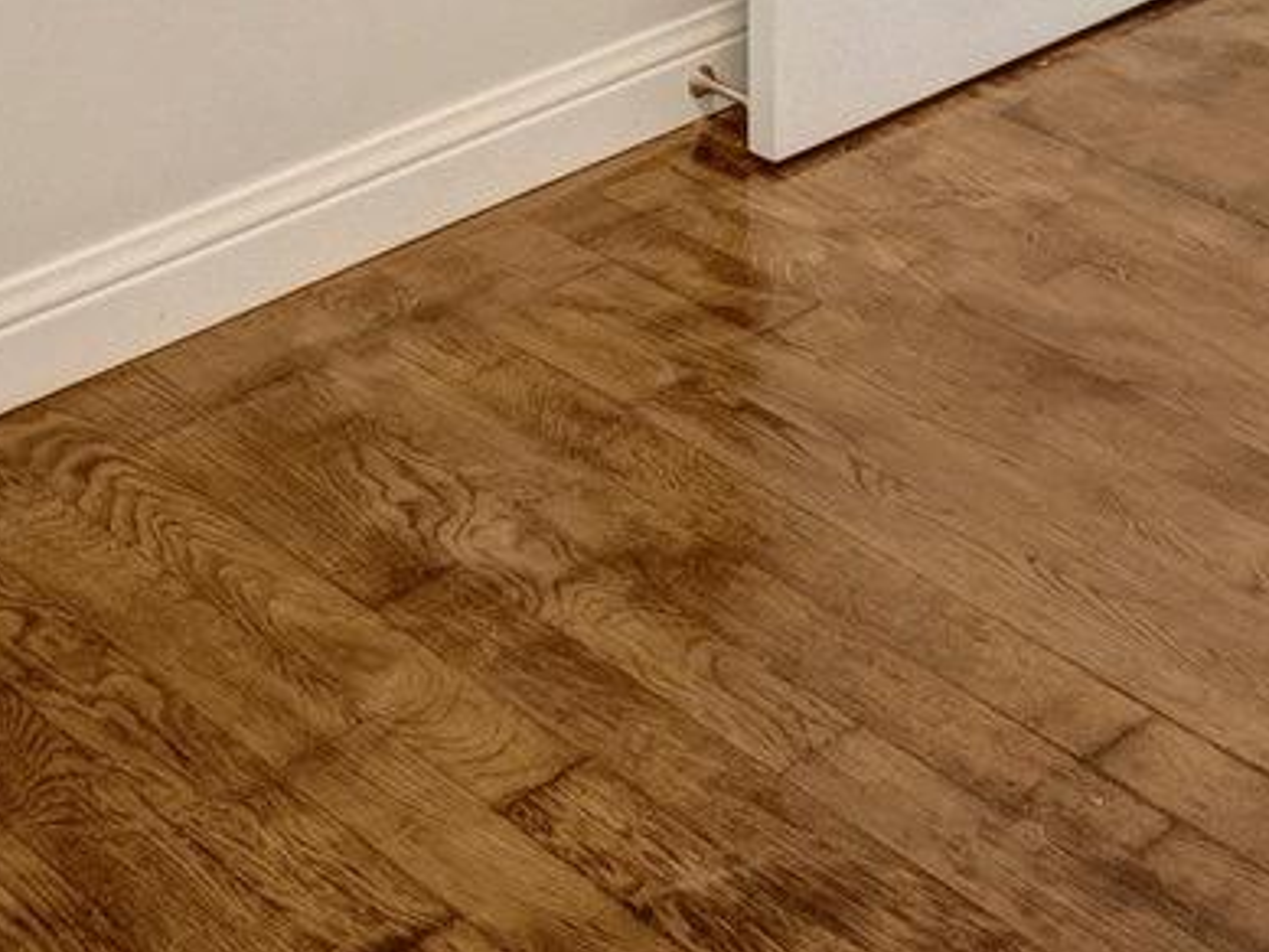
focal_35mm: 81
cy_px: -1195
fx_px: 2970
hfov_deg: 22.0
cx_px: 1595
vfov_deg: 13.9
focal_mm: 16
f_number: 8
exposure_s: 1/30
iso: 1250
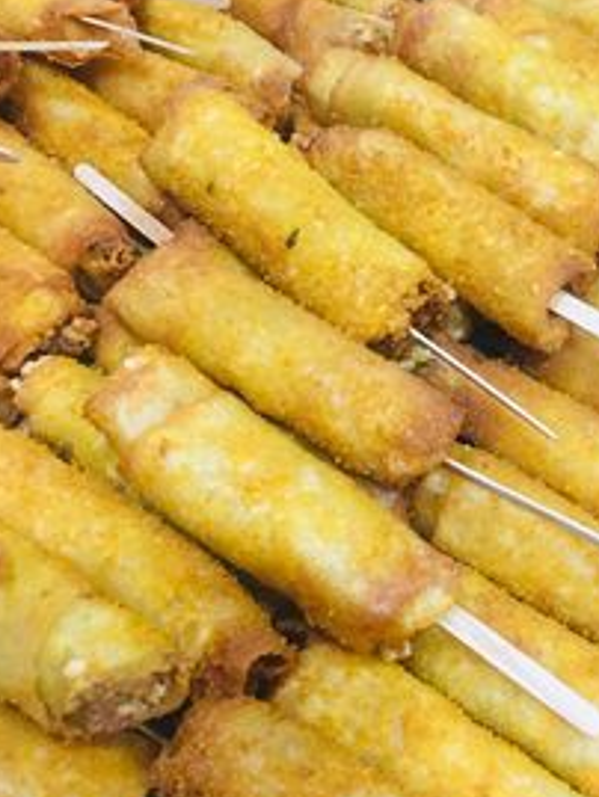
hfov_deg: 31.0
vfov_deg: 40.9
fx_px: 1060
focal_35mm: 46
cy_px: 287
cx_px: 451
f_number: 2.2
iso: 100
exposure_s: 1/17
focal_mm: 4.15
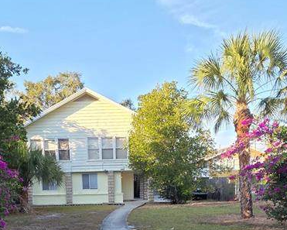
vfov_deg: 36.2
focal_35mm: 35
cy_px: 250
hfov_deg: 51.1
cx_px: 110
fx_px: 297
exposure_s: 1/365
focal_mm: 2.2
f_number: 1.9
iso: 40
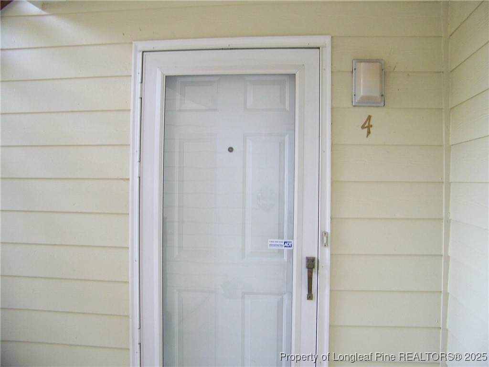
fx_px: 509
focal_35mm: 36
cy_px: 184
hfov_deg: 51.4
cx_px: 244
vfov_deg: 39.7
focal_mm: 5.85
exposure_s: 1/30
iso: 125
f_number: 2.8
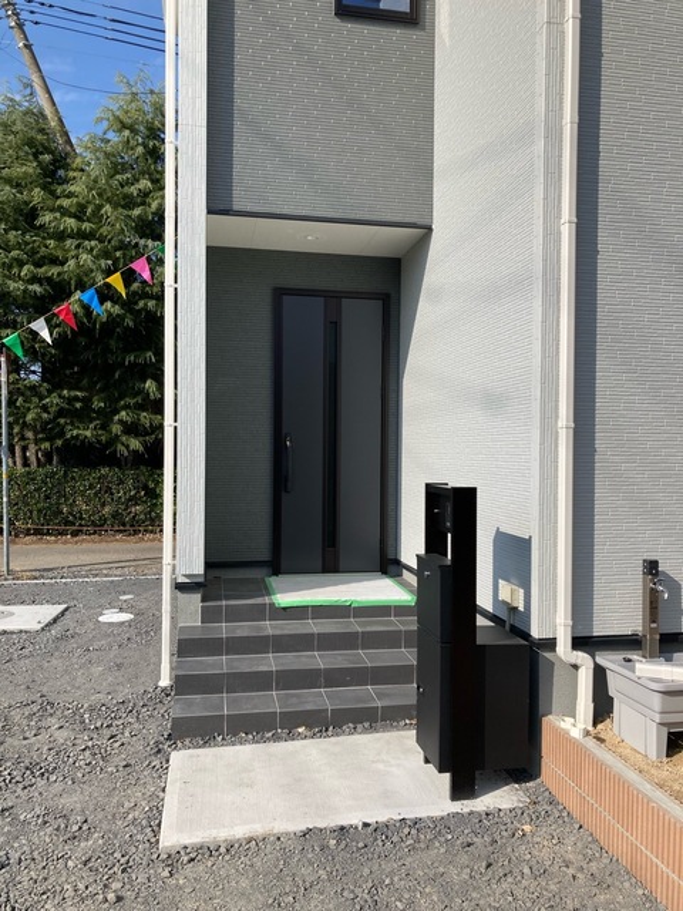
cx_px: 342
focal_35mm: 28
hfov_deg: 49.7
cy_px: 456
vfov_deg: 63.4
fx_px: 737
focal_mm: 3.99
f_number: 1.8
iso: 20
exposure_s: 1/3003
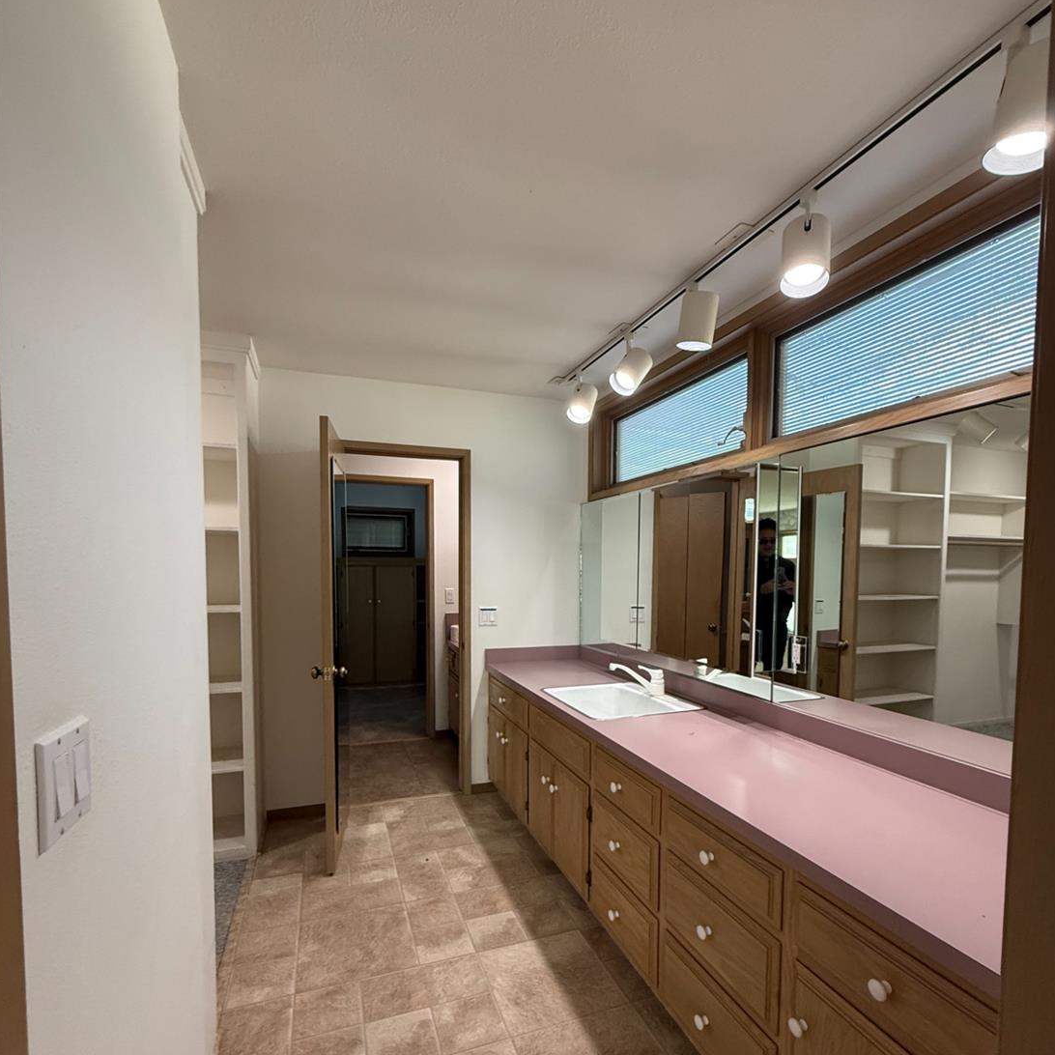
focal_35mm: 17
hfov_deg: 84.0
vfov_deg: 83.4
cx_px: 539
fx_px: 586
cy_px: 605
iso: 320
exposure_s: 1/120
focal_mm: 2.22
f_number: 2.2
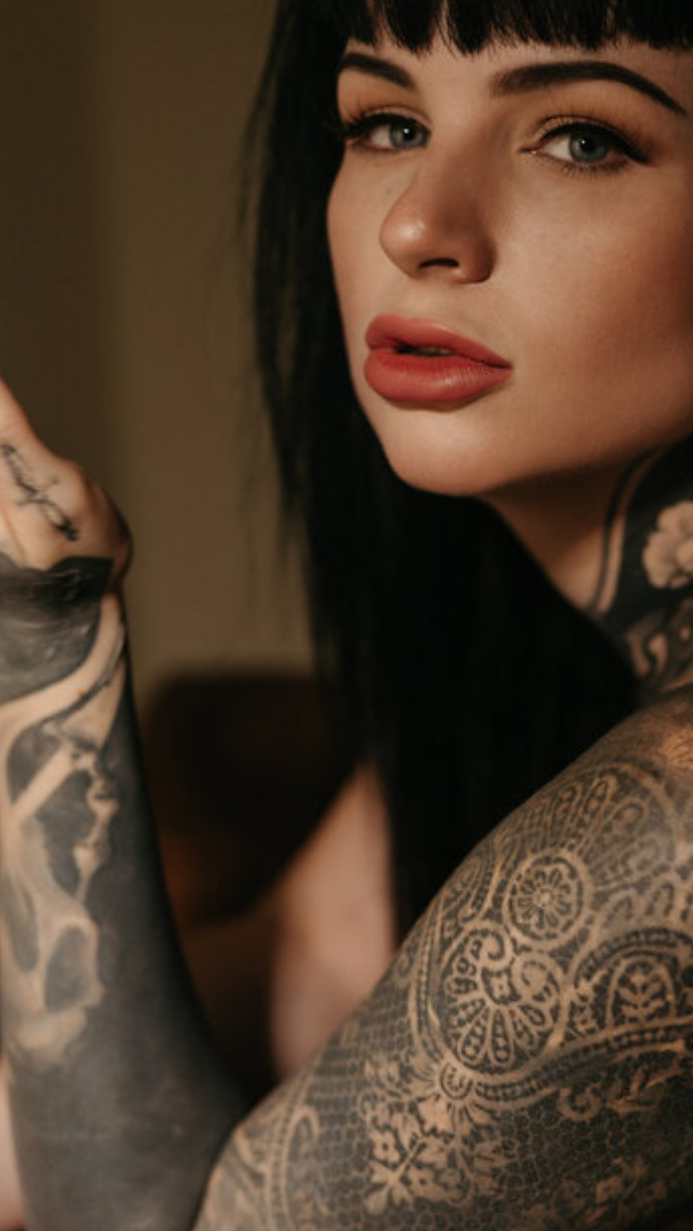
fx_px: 2350
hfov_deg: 16.6
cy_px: 729
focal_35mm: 72
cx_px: 604
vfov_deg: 29.3
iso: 200
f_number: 1.4
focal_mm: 35
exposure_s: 1/640
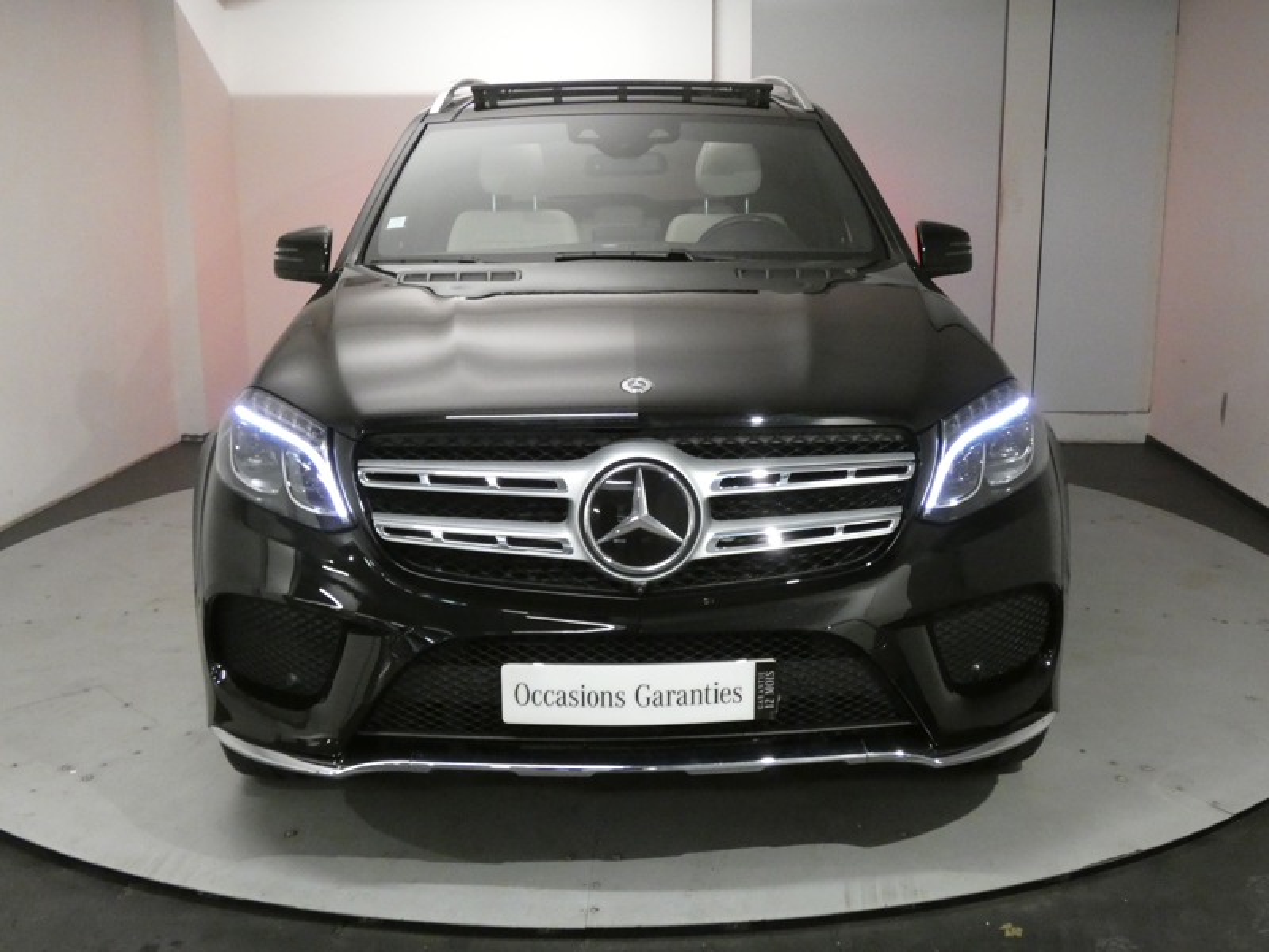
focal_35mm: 36
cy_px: 476
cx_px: 634
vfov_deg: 39.7
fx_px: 1320
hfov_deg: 51.4
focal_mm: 6.5
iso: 1250
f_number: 3.5
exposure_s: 1/80
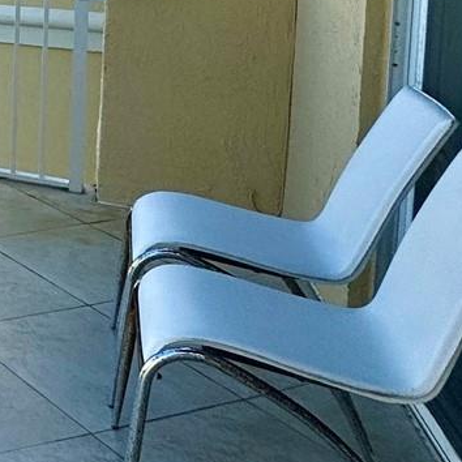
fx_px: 846
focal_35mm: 56
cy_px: -72
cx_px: -401
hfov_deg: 20.2
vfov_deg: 27.4
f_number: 2.2
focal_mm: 2.22
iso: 40
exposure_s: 1/2584
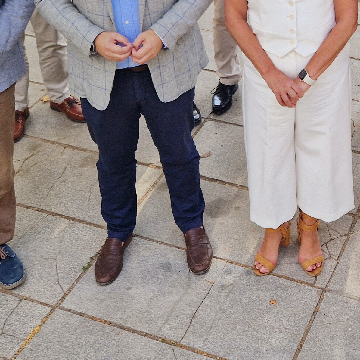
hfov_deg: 24.8
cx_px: 304
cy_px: -50
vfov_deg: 23.6
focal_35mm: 68
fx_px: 800
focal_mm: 5.4
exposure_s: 1/196
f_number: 1.8
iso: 50
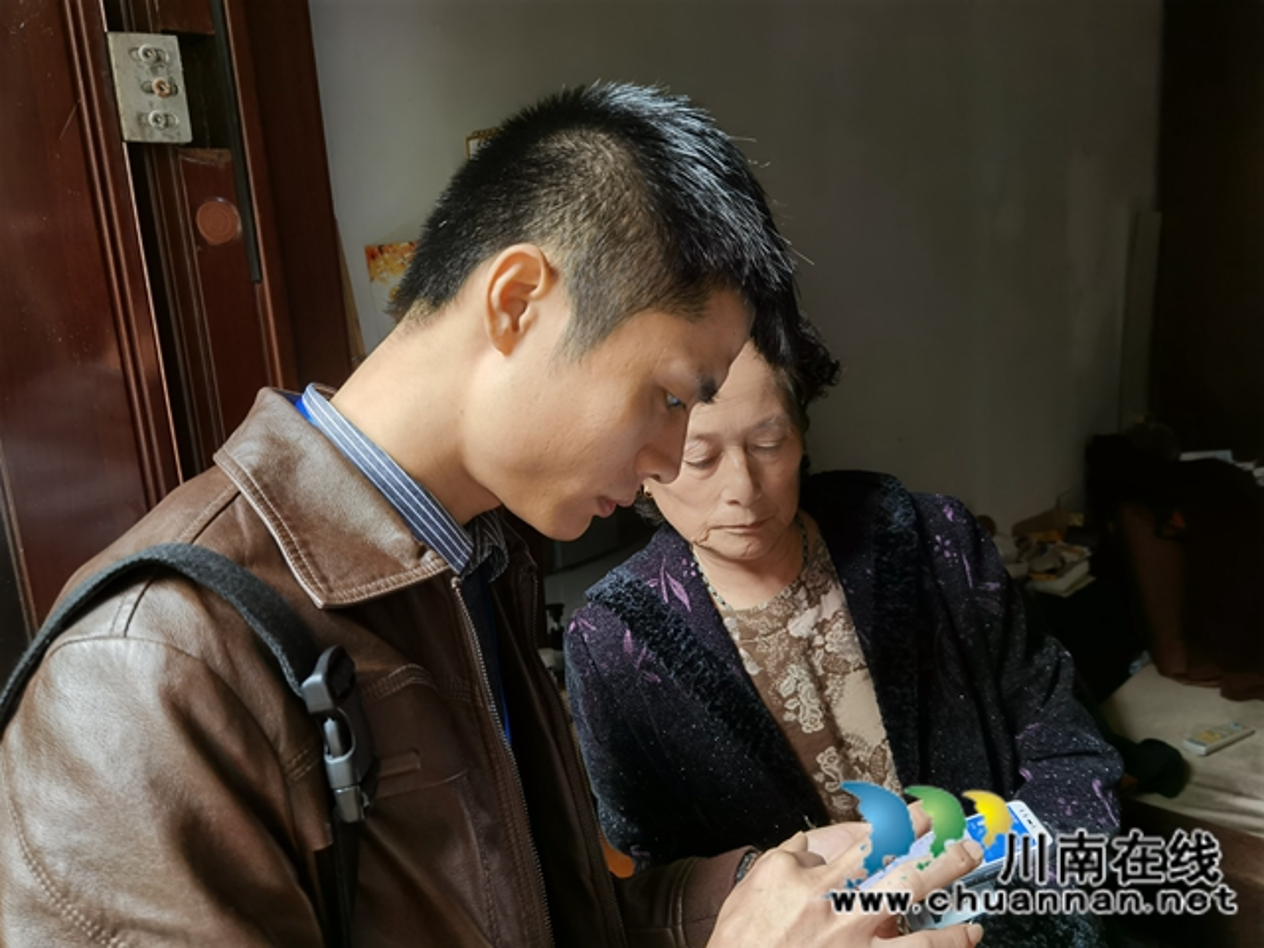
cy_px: 474
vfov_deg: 51.4
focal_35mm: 27
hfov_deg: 65.3
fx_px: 986
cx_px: 632
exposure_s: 1/33.3
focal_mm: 6.71
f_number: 1.9
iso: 250
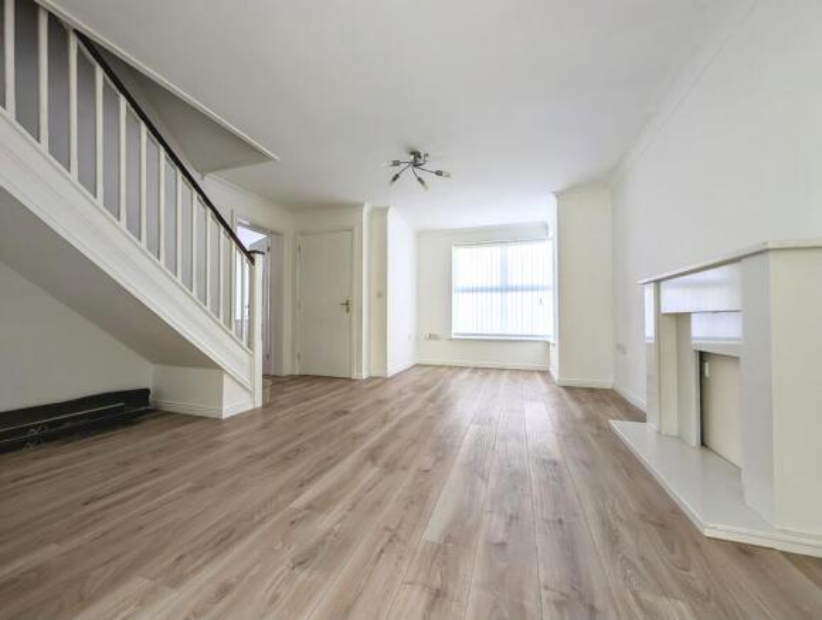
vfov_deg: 94.7
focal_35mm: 12
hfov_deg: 110.4
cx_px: 411
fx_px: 285
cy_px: 310
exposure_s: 1/287
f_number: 1.7
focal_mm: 2.02
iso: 56
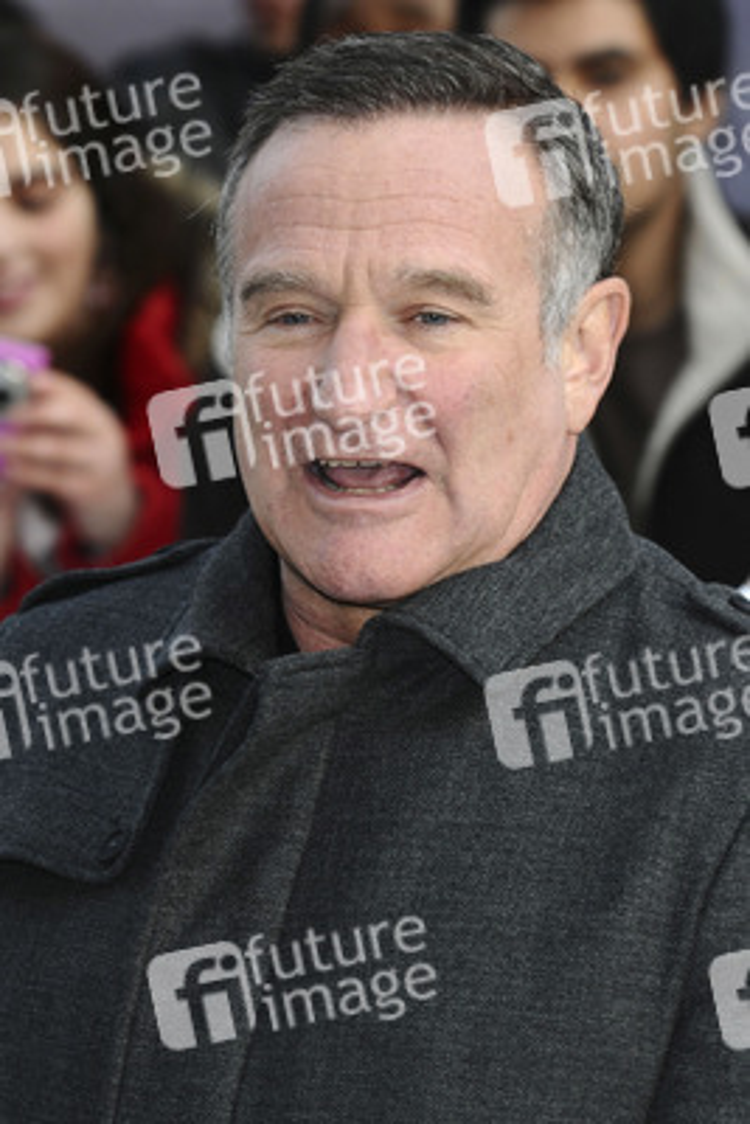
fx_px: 4917
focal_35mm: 158
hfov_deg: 8.7
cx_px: 375
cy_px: 562
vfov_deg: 13.0
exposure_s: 1/200
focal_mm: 105
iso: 320
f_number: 4.5
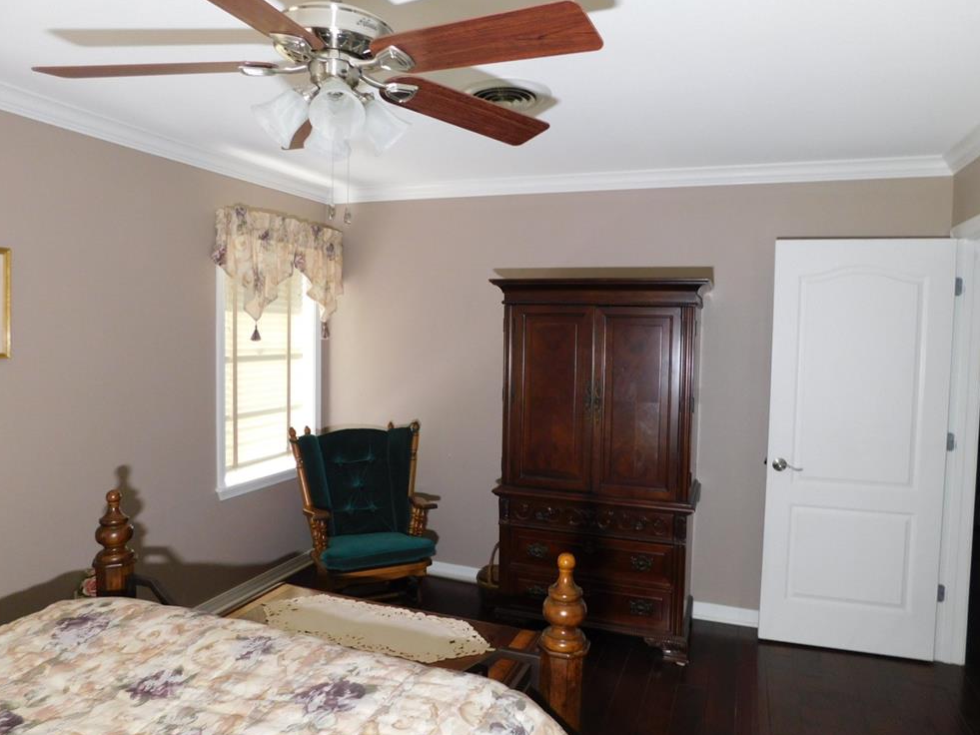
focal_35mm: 24
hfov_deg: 71.6
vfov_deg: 56.8
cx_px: 502
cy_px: 365
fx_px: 680
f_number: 3
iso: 220
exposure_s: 1/30
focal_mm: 4
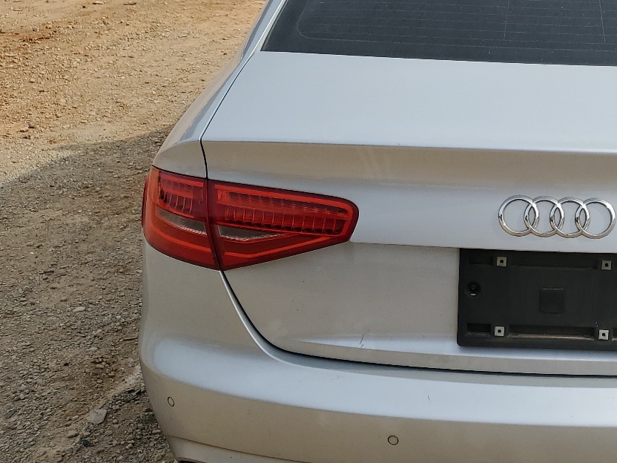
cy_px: 226
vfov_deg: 29.1
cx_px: 529
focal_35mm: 50
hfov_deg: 36.3
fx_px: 891
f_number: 1.5
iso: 50
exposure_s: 1/3333
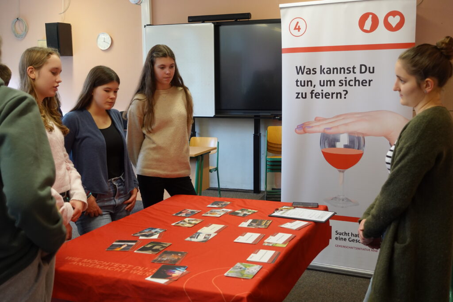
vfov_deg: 31.9
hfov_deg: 46.4
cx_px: 226
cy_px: 151
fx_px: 529
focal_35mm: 42
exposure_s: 1/50
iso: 500
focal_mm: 15.87
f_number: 2.8
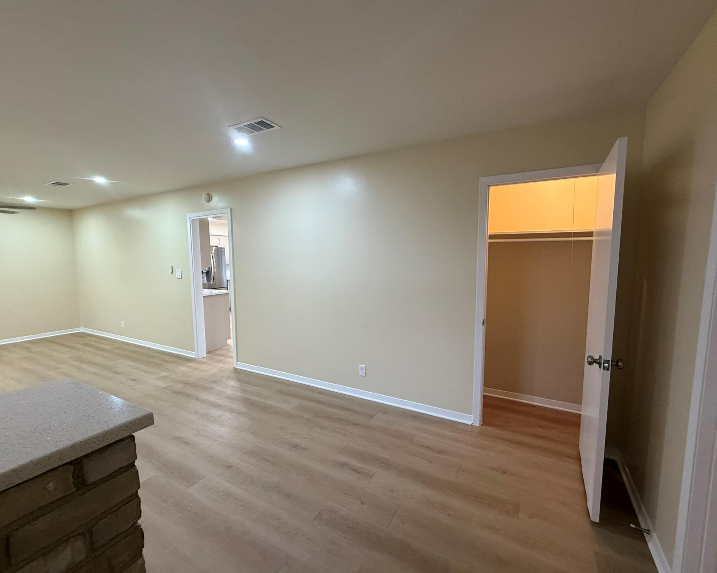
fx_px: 318
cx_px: 369
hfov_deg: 96.8
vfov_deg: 84.0
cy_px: 289
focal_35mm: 15
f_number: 2.2
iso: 200
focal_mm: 2.22
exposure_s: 1/60
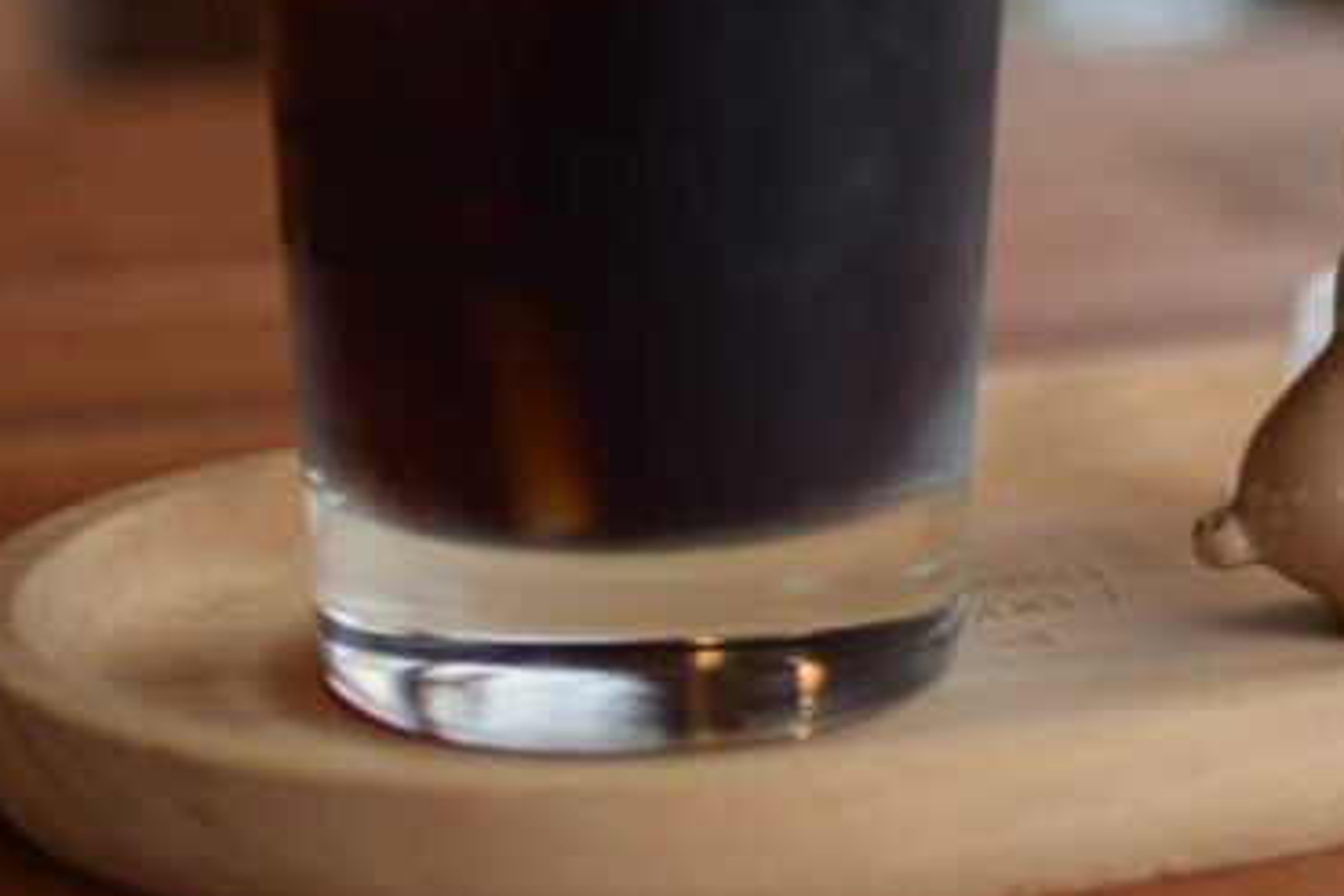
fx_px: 4666
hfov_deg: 16.0
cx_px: 1424
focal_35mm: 125
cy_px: -27
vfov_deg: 10.9
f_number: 1.8
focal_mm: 30
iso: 125
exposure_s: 1/200
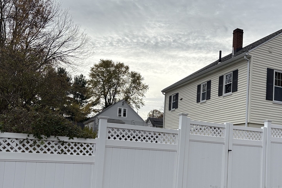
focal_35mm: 38
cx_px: 185
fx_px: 298
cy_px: 135
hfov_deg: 49.9
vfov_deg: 34.5
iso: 50
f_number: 1.6
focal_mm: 5.96
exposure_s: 1/3448
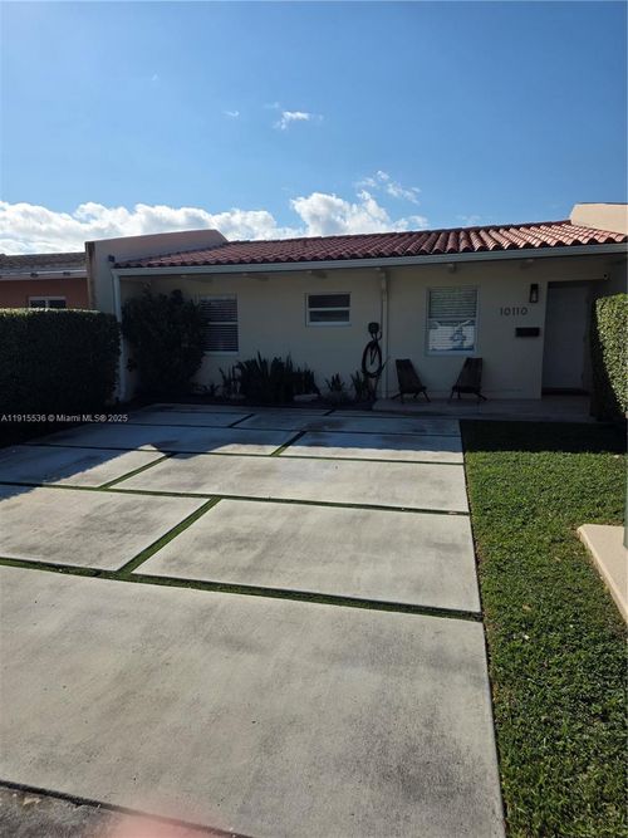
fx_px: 557
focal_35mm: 23
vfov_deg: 73.9
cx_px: 314
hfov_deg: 58.9
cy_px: 419
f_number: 1.7
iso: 50
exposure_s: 1/7944
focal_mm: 6.25
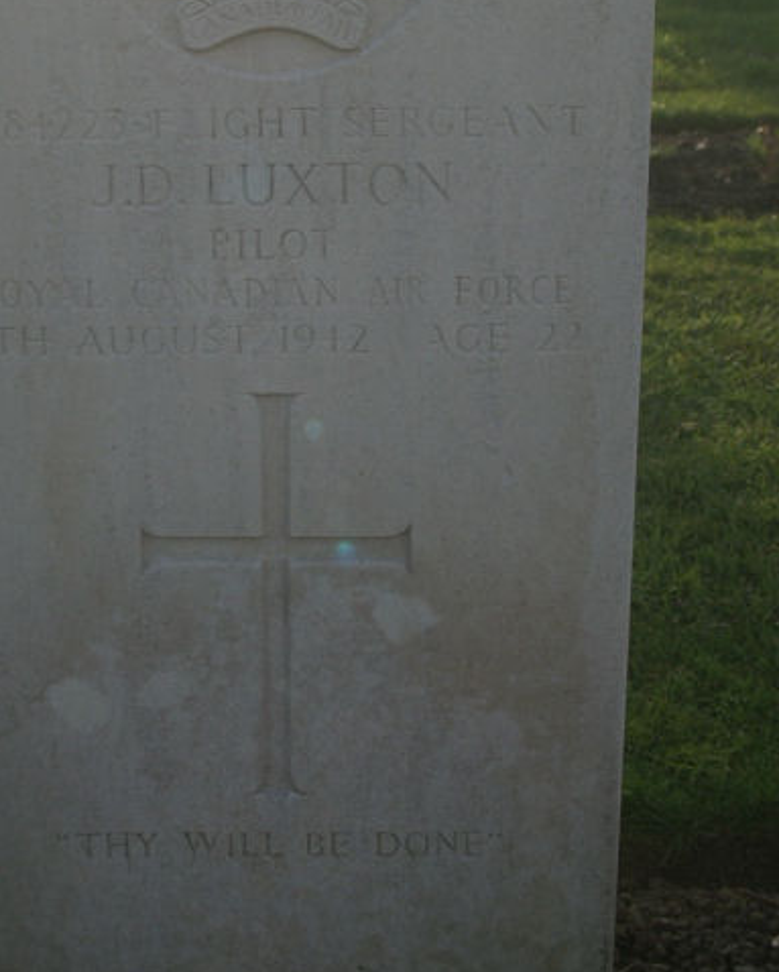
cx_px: 283
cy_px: 287
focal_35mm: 69
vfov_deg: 27.3
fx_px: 1987
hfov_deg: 22.1
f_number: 7.1
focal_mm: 26
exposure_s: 1/400
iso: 200
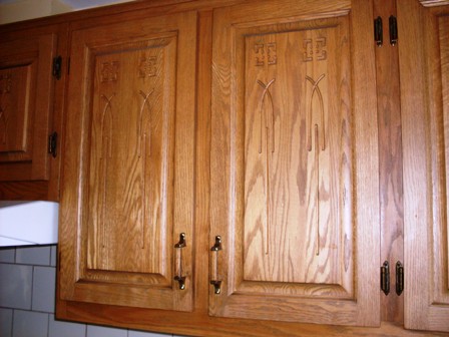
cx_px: 224
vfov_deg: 37.7
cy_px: 168
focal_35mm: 38
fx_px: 493
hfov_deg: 49.0
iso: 100
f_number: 2.8
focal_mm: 6.3
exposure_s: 1/45
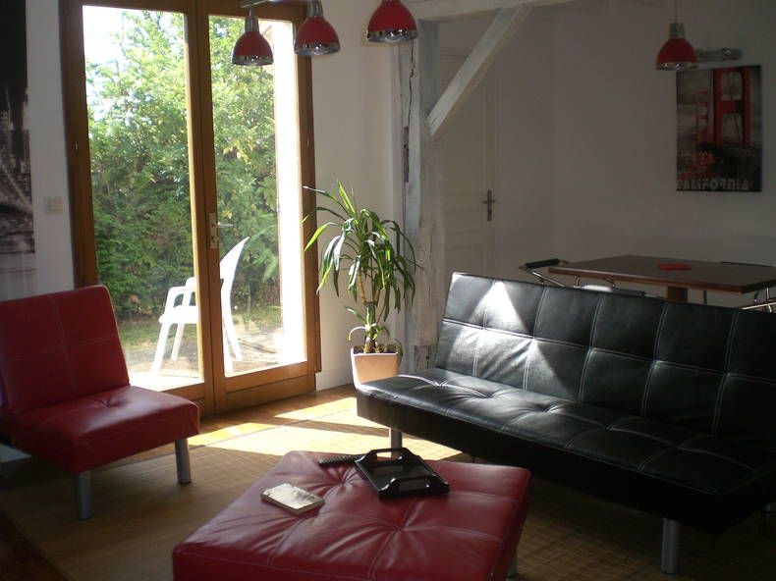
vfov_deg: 37.7
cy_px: 290
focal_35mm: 38
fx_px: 852
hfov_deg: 49.0
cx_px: 388
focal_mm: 6.3
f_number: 3.1
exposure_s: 1/200
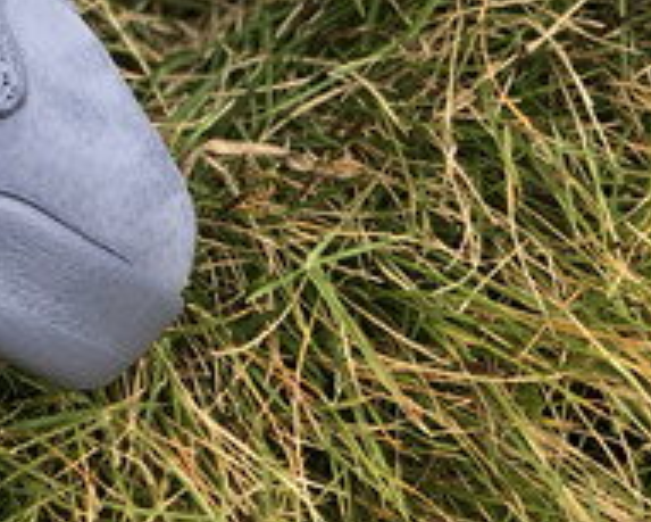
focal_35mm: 197
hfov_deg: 9.8
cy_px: -404
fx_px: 3798
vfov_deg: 7.6
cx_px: 112
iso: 25
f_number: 2.4
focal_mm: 6
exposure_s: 1/100
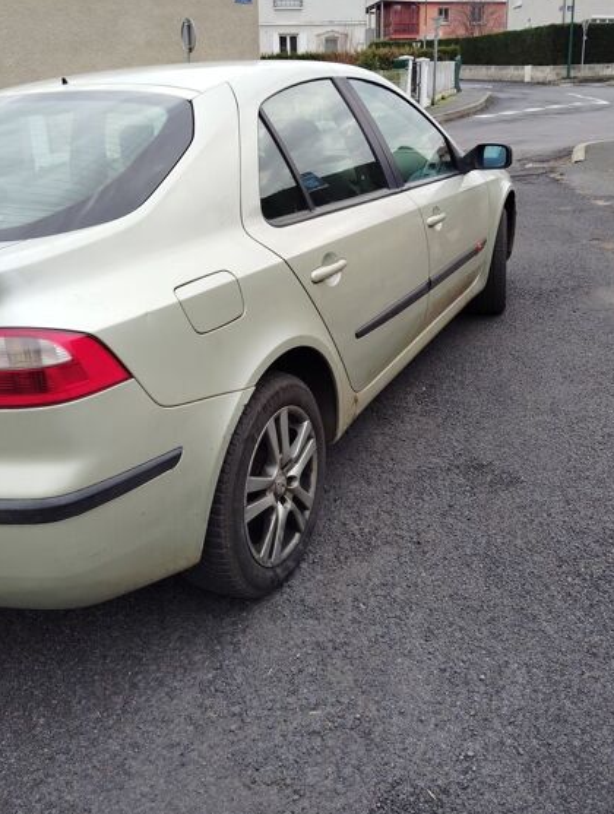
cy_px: 366
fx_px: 754
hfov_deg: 44.3
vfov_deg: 56.6
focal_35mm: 32
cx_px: 300
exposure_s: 1/100
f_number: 1.8
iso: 189
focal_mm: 4.22
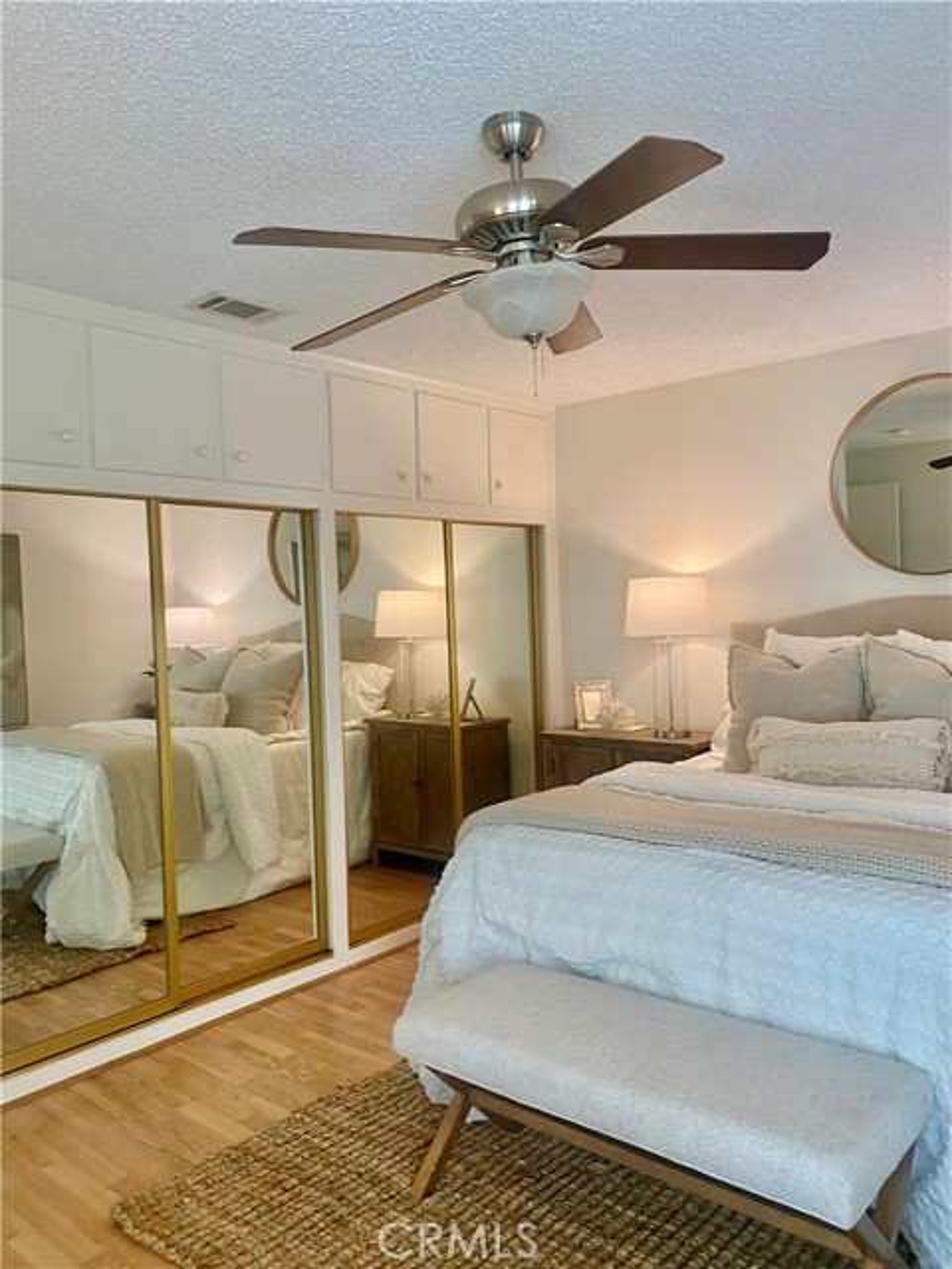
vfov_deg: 67.3
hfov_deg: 53.1
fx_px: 953
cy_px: 634
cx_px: 476
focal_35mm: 26
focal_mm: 4.25
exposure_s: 1/60
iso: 80
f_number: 1.8
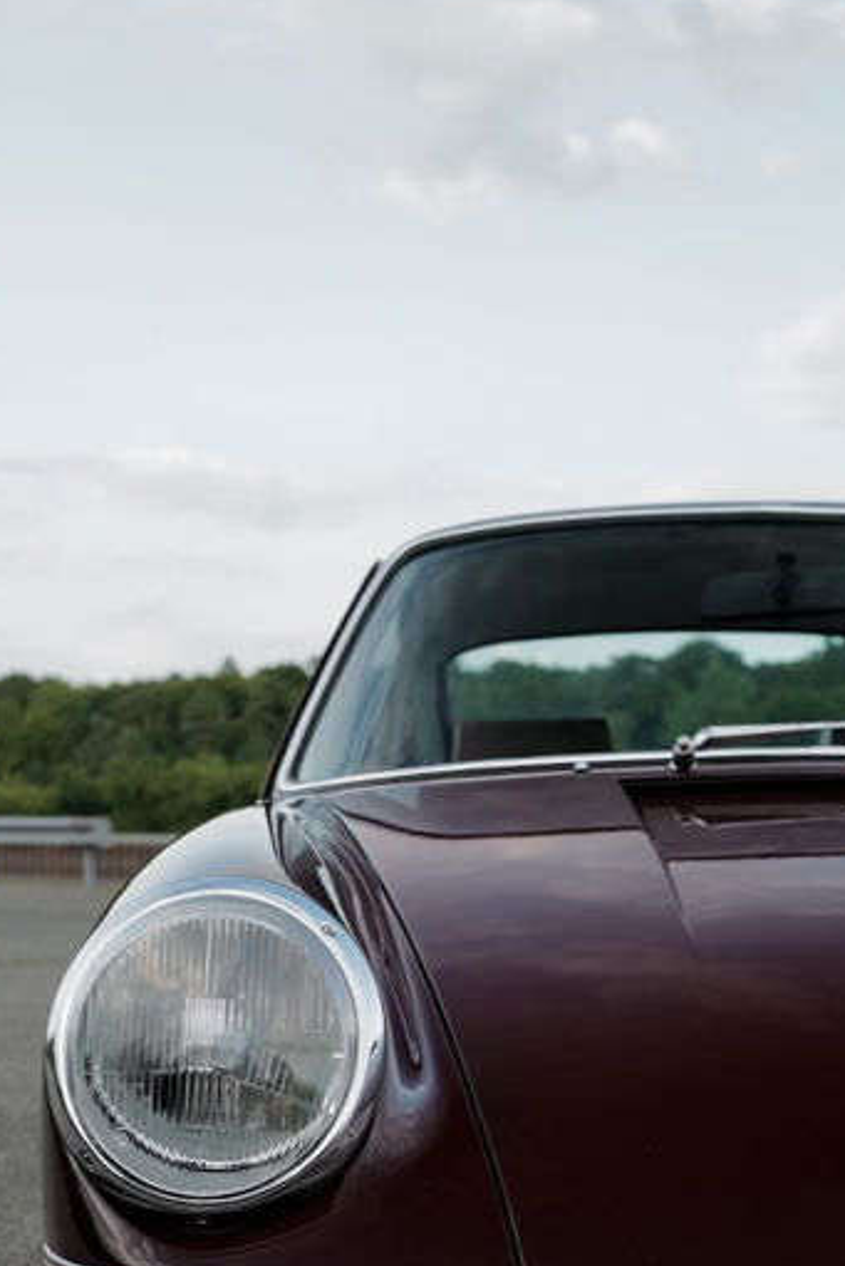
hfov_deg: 21.6
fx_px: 2216
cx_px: 483
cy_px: 1055
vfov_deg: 30.9
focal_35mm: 63
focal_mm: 28
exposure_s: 1/100
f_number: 3.5
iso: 100
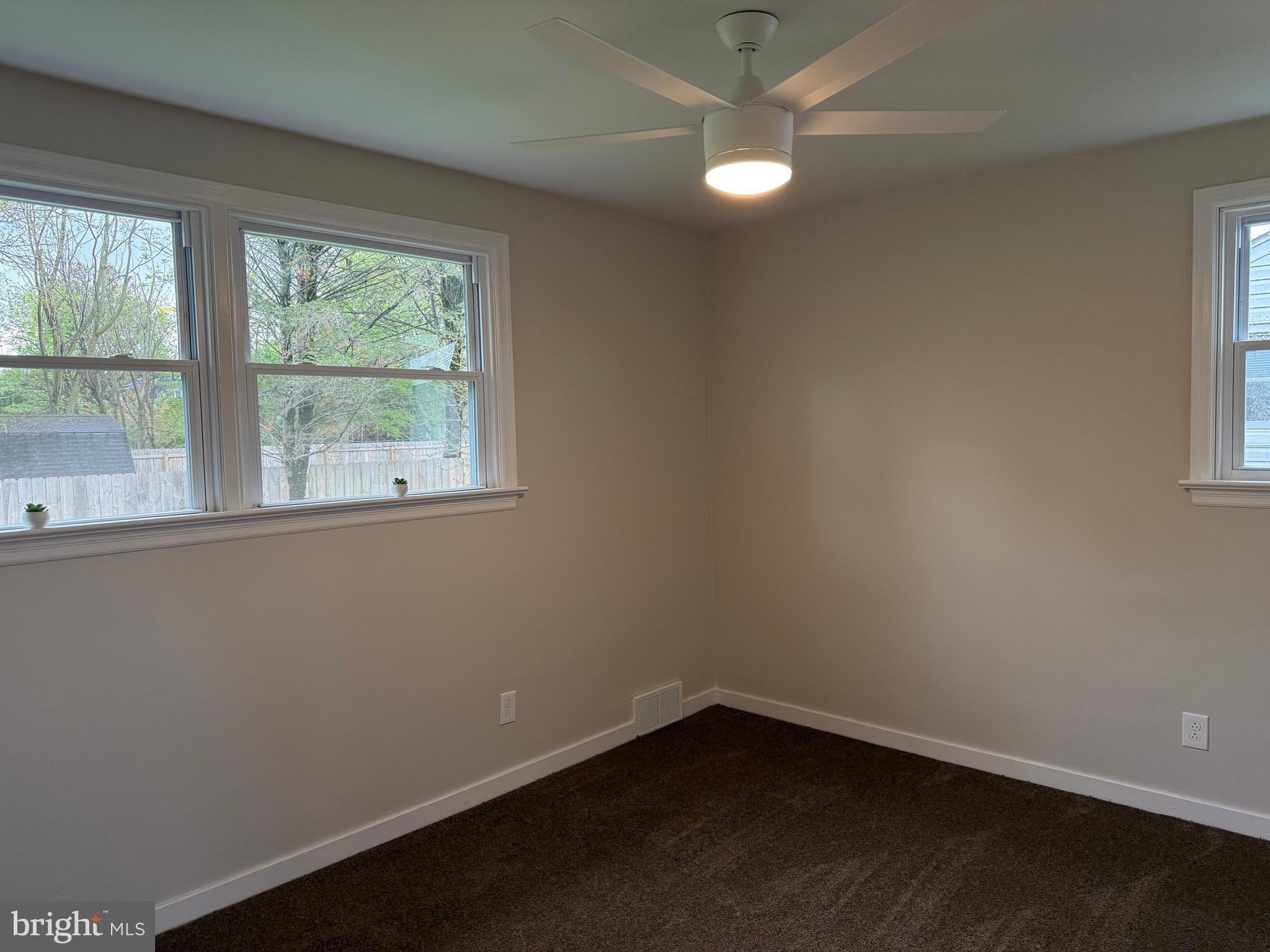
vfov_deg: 56.8
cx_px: 635
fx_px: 881
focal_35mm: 24
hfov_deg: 71.6
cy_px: 476
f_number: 1.78
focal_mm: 6.76
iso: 200
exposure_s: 1/150
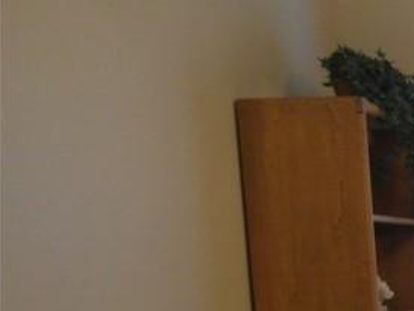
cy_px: 411
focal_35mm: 90
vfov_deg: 15.6
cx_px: 775
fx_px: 1077
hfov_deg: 17.2
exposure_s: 1/20
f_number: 1.8
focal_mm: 5.2
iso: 200
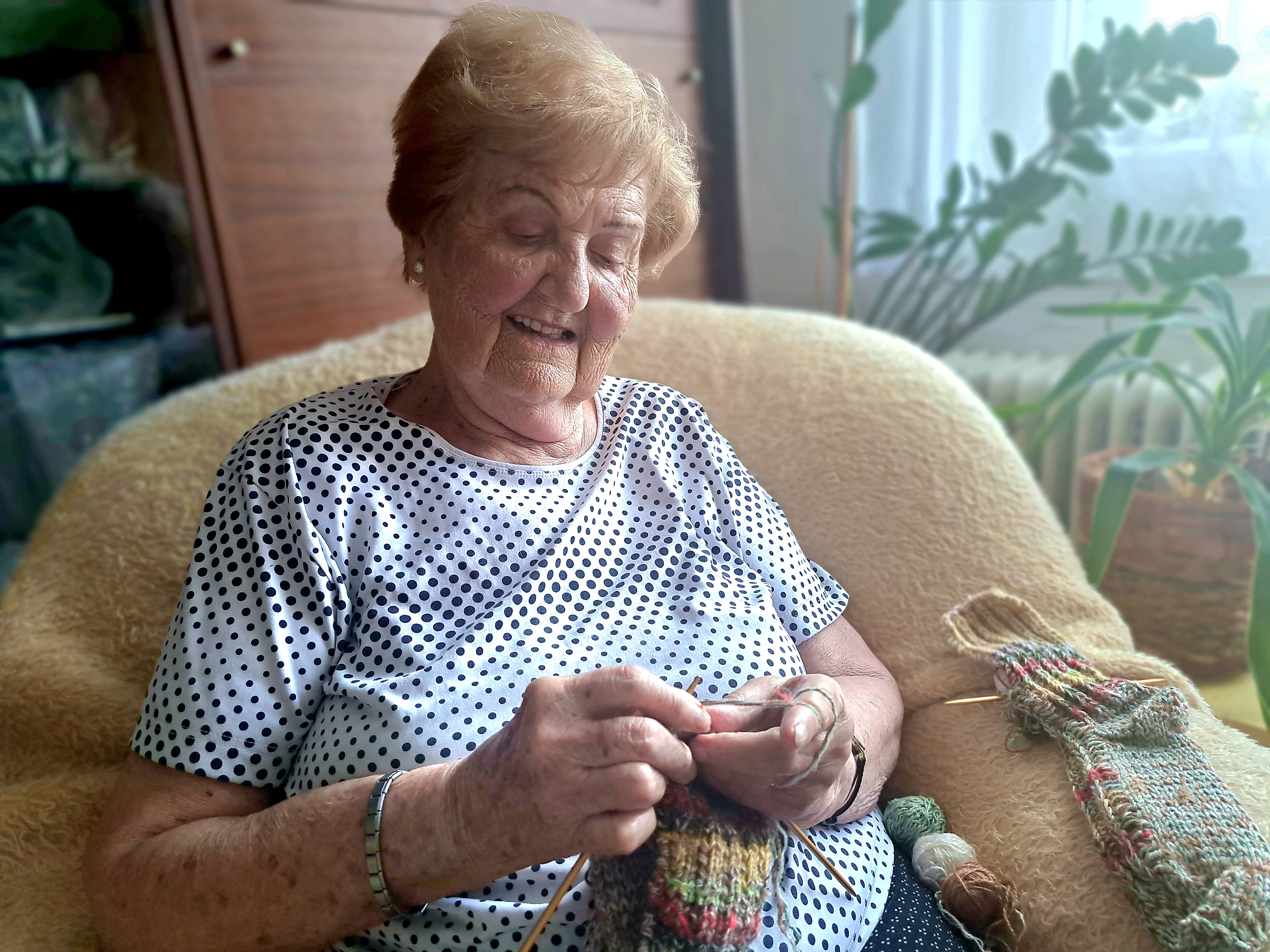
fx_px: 881
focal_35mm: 24
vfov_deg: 56.8
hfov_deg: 71.6
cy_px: 476
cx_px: 635
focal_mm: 5.23
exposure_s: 1/50
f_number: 1.8
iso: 125
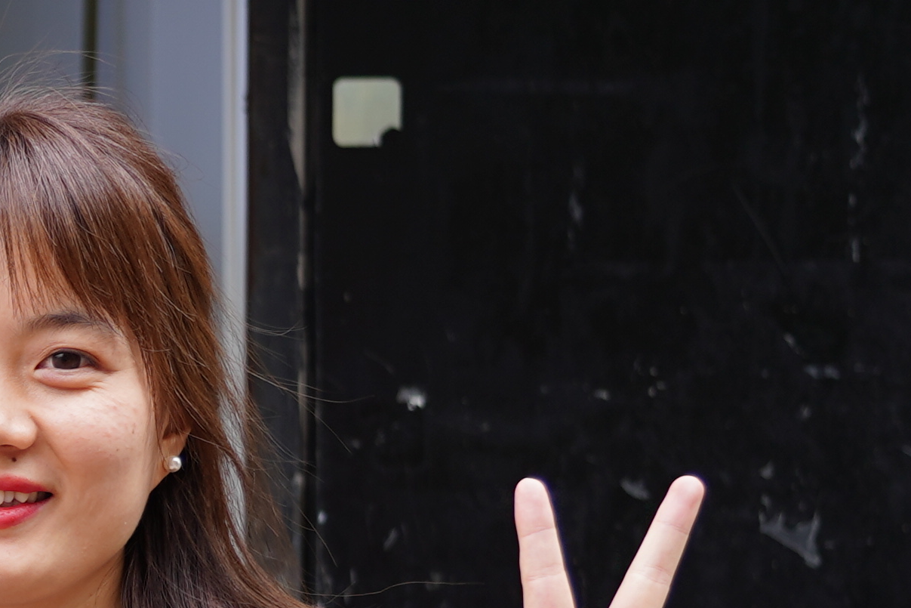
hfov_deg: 11.5
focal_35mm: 164
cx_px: -812
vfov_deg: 8.3
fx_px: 4150
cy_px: 773
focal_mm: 33
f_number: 4
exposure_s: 1/160
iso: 100
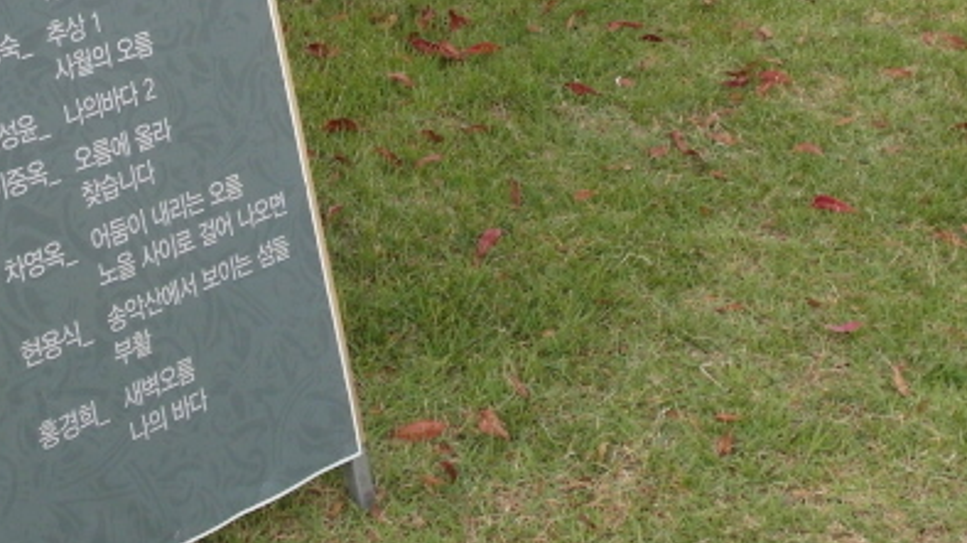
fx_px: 1742
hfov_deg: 30.8
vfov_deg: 16.5
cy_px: -204
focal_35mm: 68
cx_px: 314
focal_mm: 5.2
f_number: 3.9
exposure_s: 1/180
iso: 80
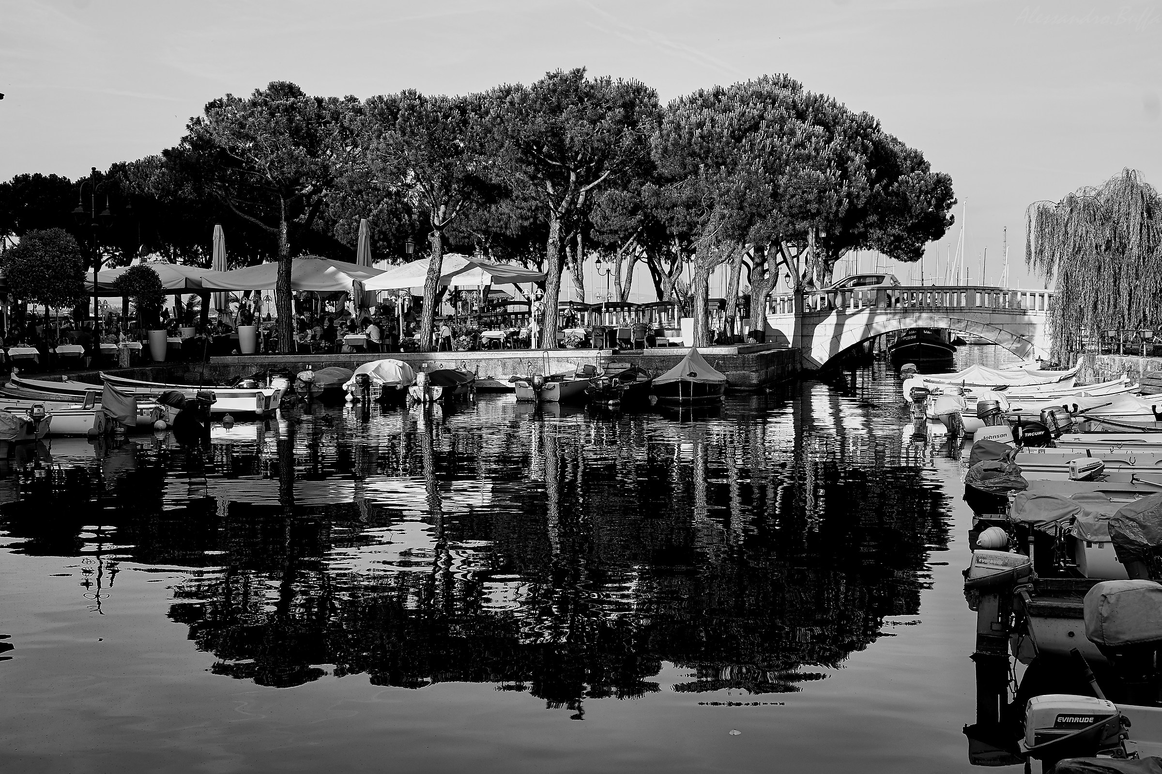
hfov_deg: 43.6
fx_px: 1452
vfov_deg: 29.8
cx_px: 581
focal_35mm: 45
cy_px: 387
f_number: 9
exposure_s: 1/100
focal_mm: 30
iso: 100
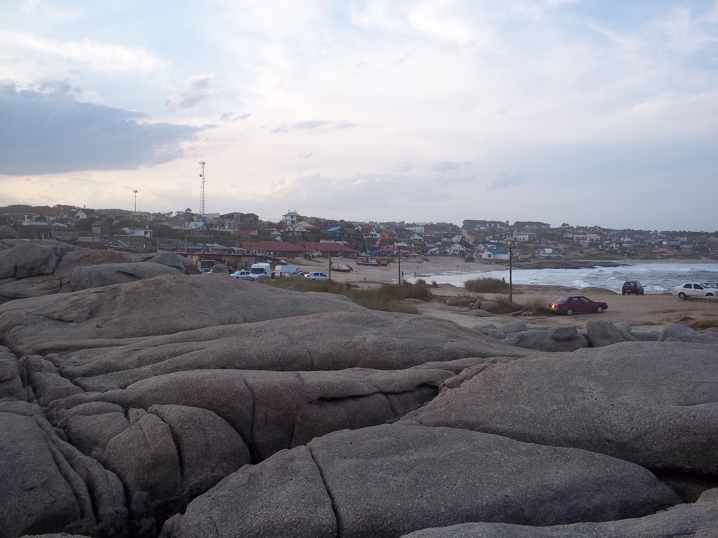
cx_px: 359
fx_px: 747
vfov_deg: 39.7
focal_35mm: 36
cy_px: 269
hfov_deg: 51.4
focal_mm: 6.5
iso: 80
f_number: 3.1
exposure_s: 1/320
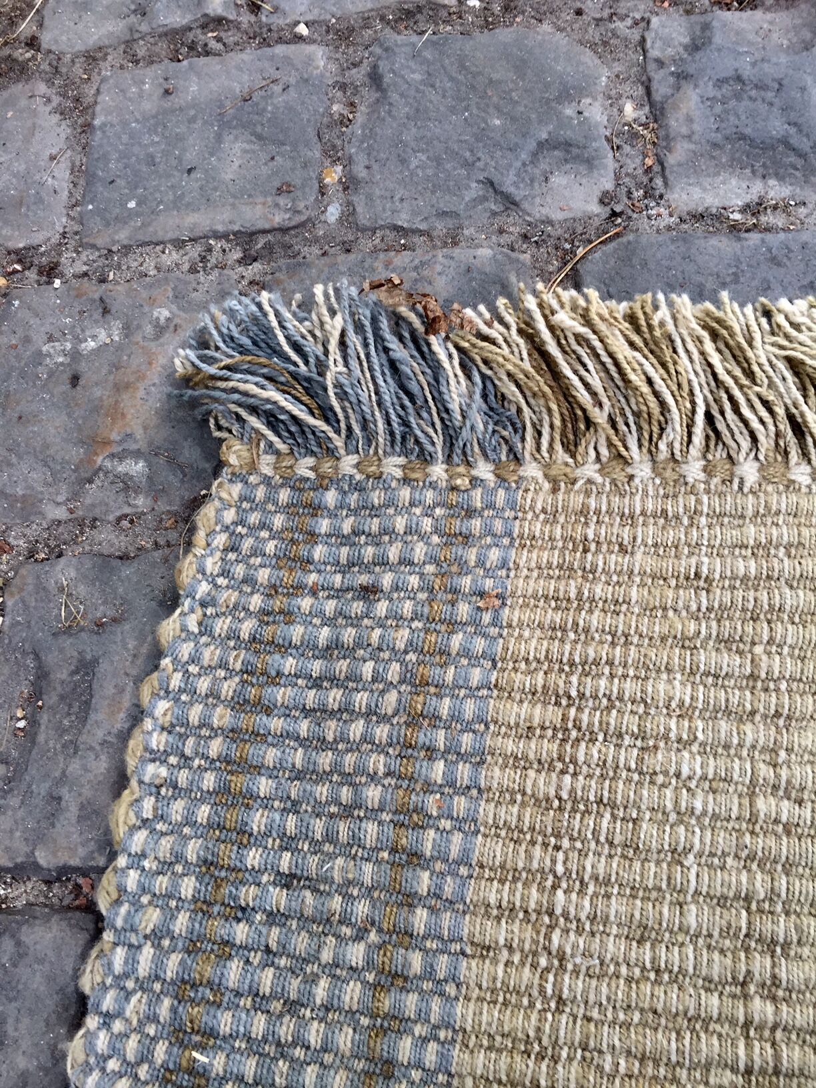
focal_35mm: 29
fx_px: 911
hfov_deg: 48.2
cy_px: 544
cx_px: 408
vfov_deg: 61.7
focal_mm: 4.15
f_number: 2.2
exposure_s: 1/100
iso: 50
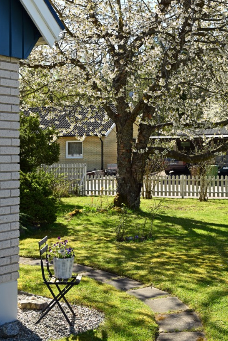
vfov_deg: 36.7
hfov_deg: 25.1
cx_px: 125
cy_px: 133
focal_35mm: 54
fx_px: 513
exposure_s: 1/125
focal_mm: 41
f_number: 8
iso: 100
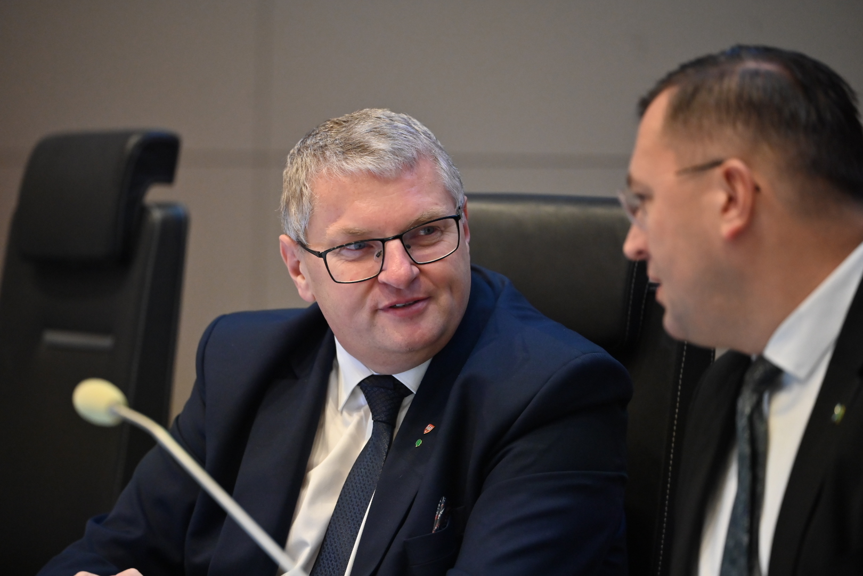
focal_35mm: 180
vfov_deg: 7.6
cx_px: 432
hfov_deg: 11.4
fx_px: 4315
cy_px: 288
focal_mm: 180
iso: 2500
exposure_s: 1/200
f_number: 2.8
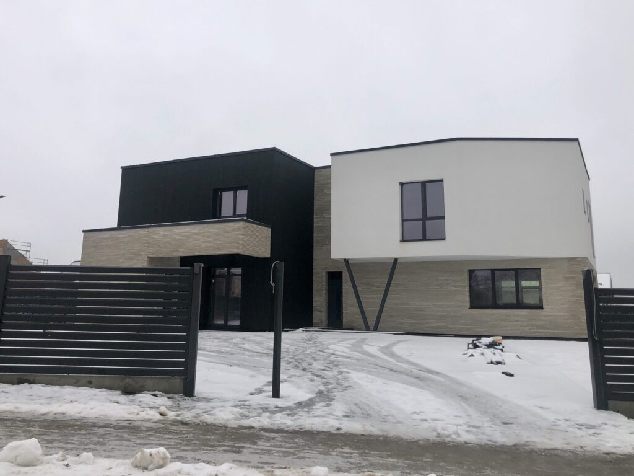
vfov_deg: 49.7
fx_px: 513
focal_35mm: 28
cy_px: 238
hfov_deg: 63.4
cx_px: 317
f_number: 1.8
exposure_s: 1/271
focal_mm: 4
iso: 20
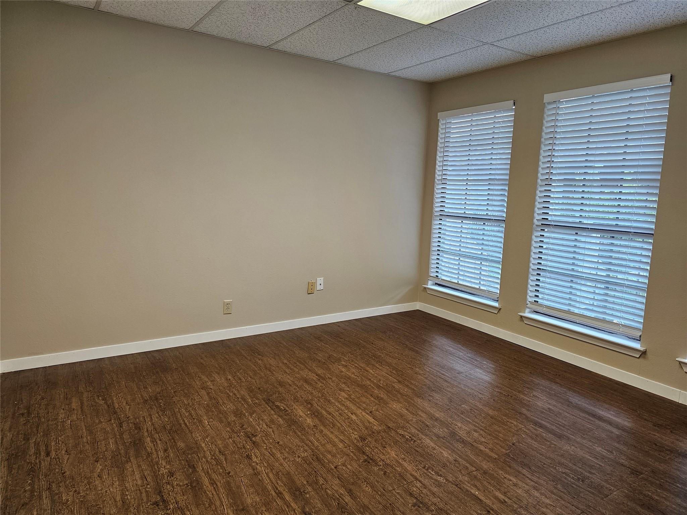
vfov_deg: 58.9
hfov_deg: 73.9
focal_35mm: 23
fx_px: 456
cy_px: 258
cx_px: 344
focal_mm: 6.3
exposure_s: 1/120
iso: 125
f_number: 1.7
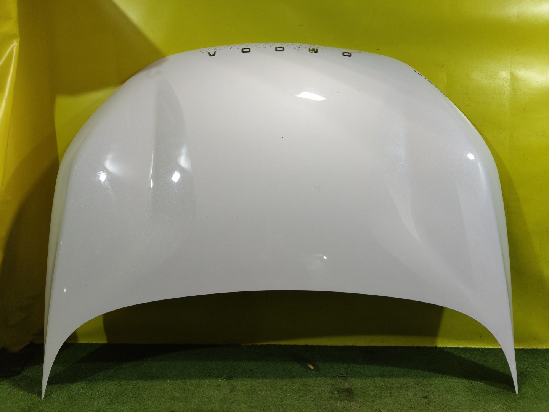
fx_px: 381
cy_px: 206
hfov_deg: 71.6
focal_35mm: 24
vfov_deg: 56.8
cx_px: 274
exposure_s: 1/100
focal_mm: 5.59
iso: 190
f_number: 1.88
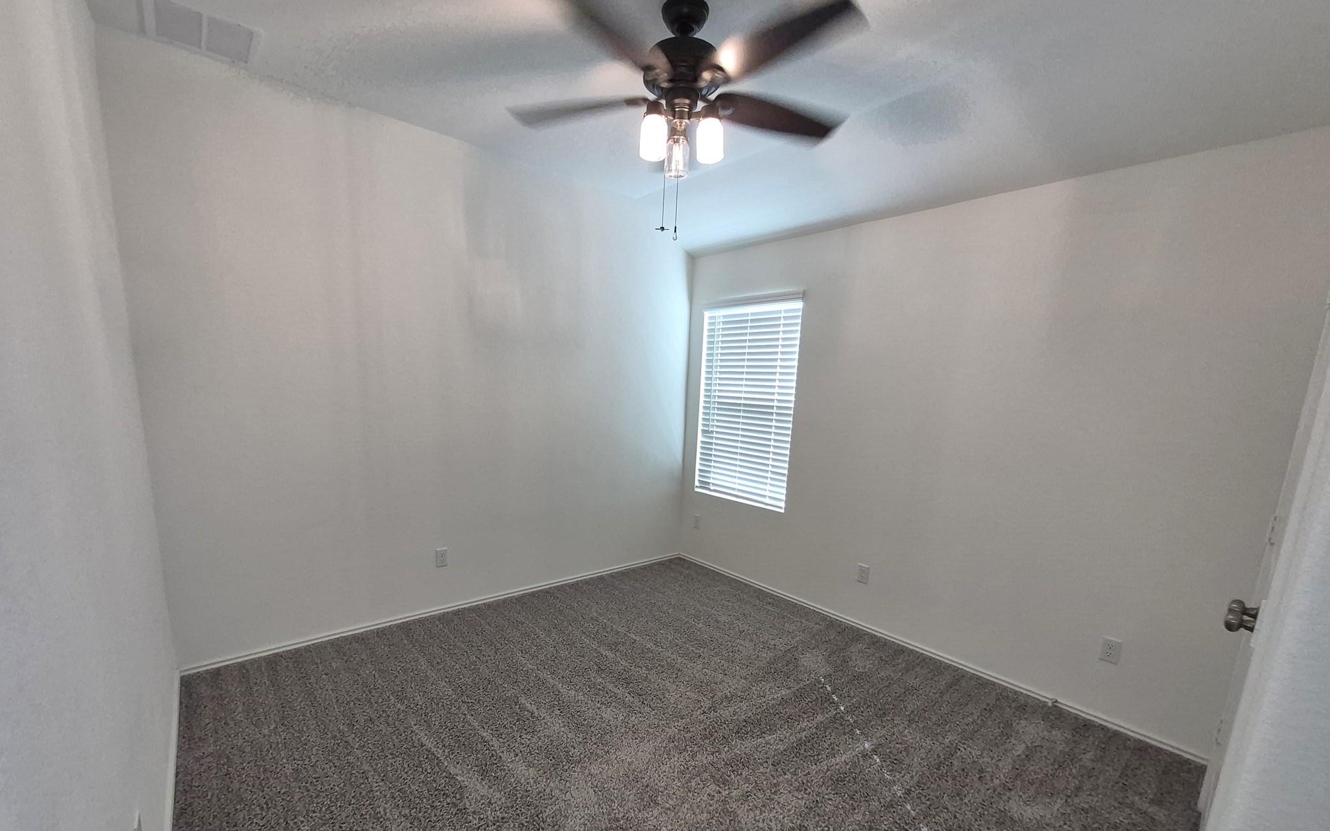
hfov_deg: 105.3
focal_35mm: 14
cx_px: 657
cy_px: 464
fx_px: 507
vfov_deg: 78.3
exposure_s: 1/60
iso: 160
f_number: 2.2
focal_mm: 1.74
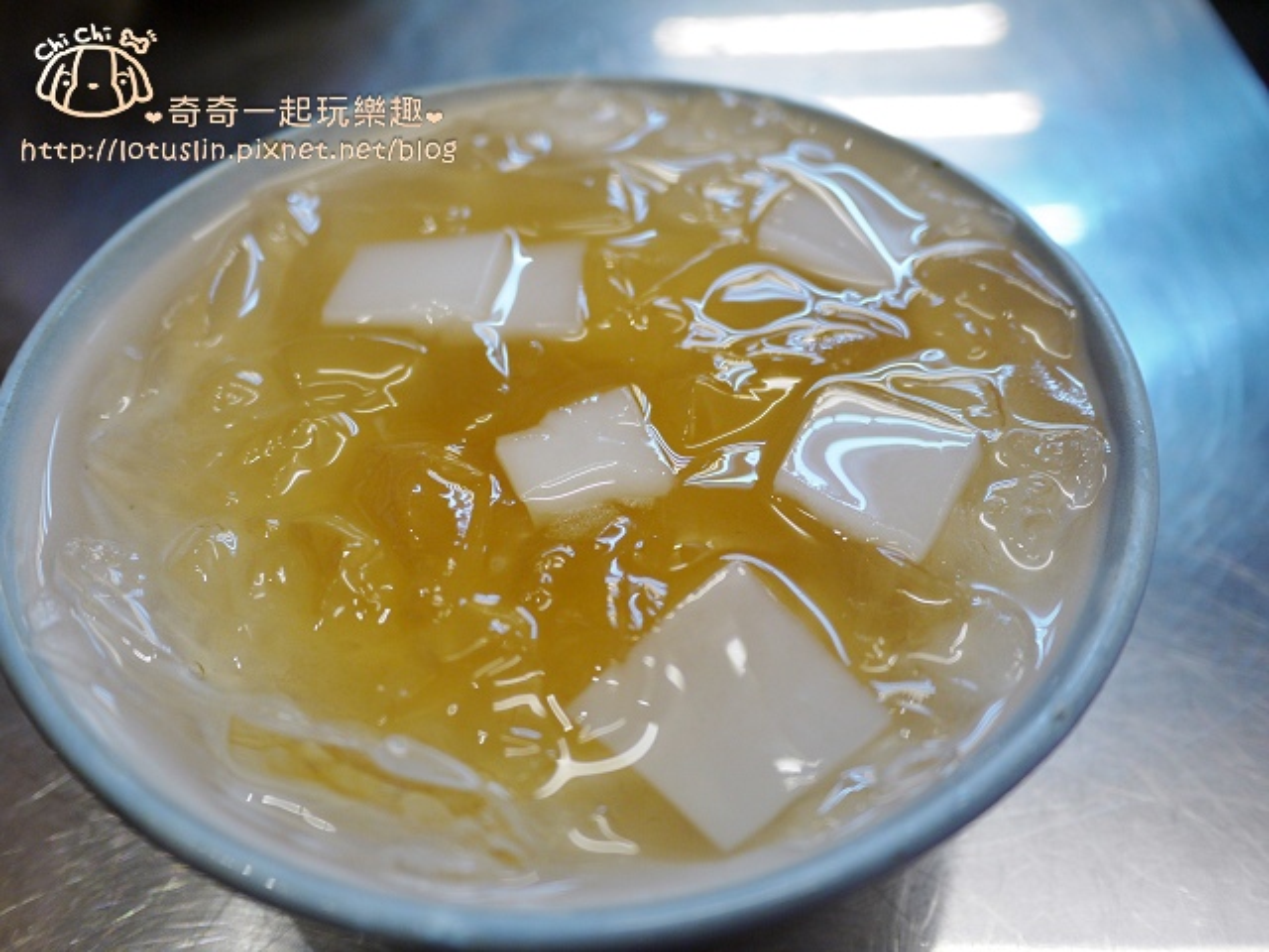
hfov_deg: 63.4
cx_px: 634
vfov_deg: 49.7
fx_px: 1026
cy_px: 476
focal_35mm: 28
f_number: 2.5
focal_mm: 14
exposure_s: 1/60
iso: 160
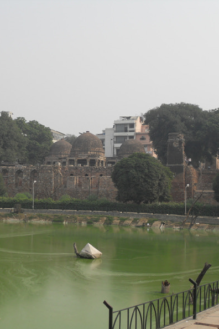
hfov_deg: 21.5
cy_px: 166
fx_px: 575
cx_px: 85
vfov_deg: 31.9
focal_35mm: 63
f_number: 9.1
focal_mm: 9.6
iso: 80
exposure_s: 1/180
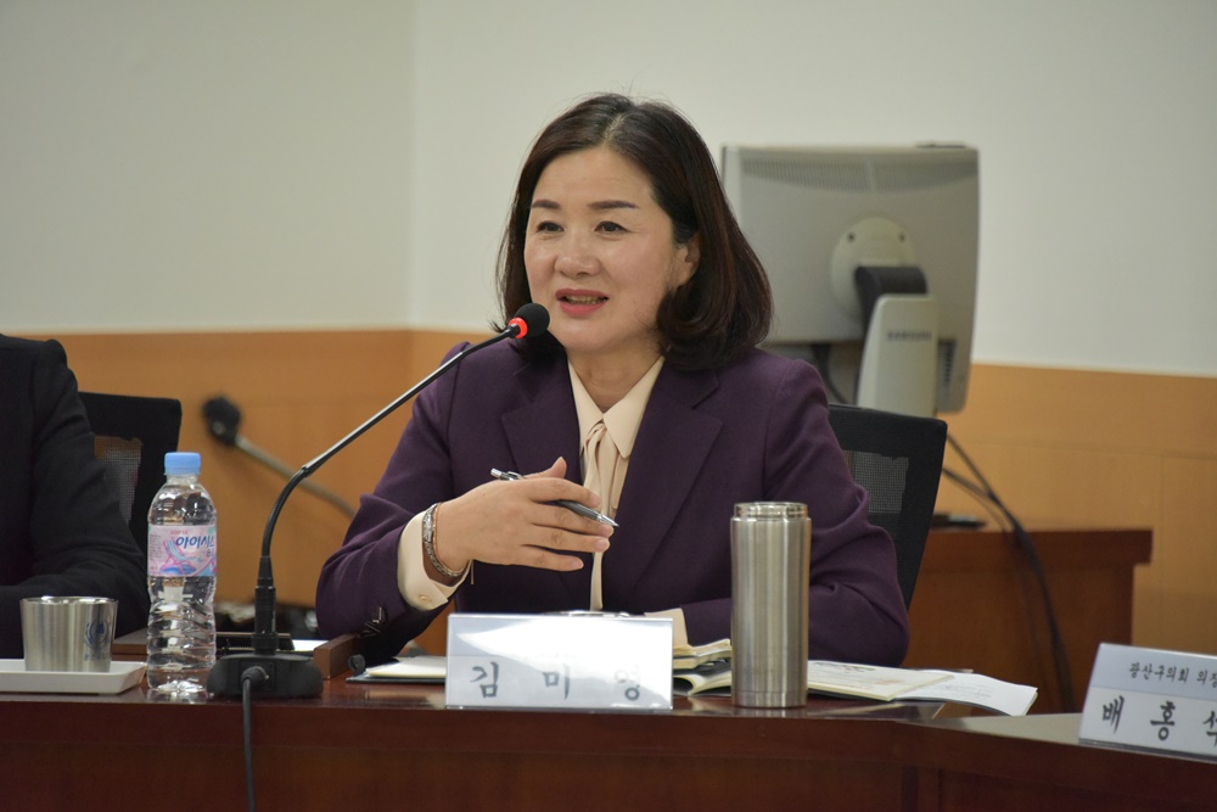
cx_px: 608
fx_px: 10142
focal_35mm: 300
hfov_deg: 6.9
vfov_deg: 4.6
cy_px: 406
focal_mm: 300
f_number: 5.6
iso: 6400
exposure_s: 1/320
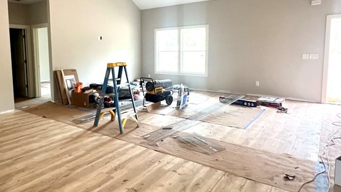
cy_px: 74
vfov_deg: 45.6
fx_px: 226
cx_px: 137
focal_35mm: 25
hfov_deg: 73.3
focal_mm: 1.57
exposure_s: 1/60
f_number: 1.8
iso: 250
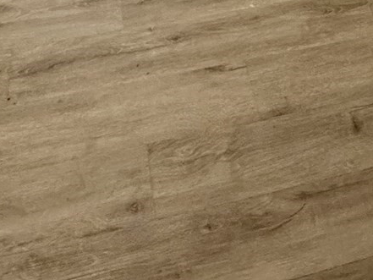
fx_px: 701
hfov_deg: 29.6
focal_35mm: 65
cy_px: -369
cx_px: 245
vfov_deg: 15.0
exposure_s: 1/120
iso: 250
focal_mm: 2.22
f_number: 2.2
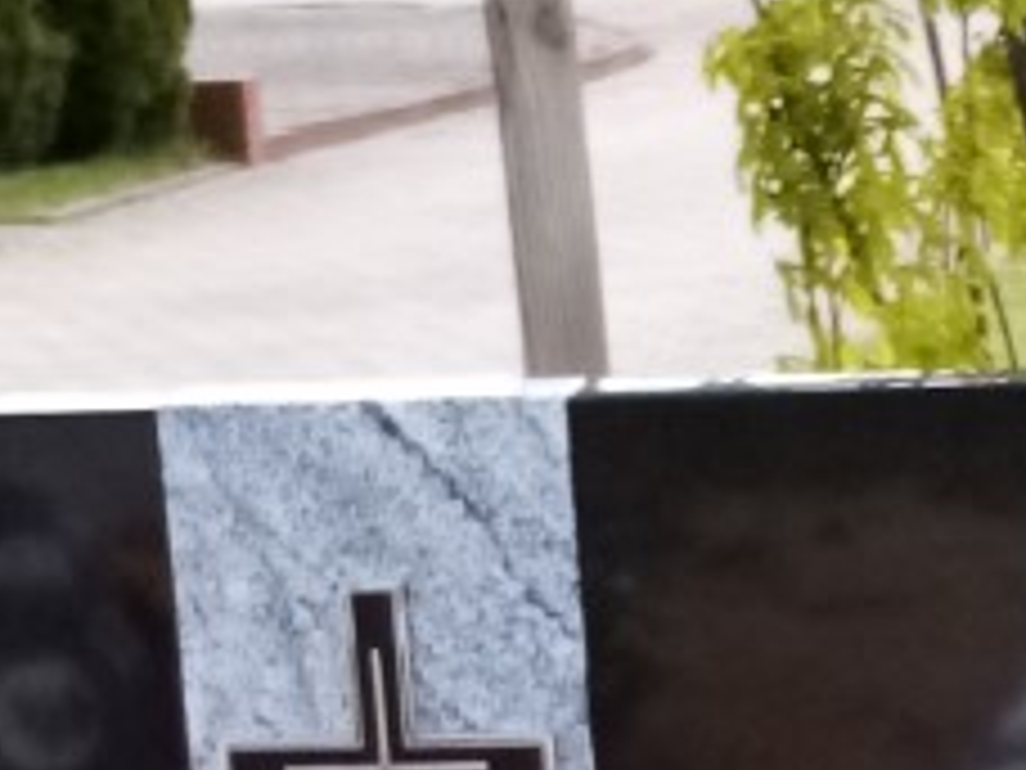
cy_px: 1081
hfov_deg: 26.0
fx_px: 2164
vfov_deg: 18.4
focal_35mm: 73
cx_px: 864
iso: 103
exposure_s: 1/314
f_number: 1.8
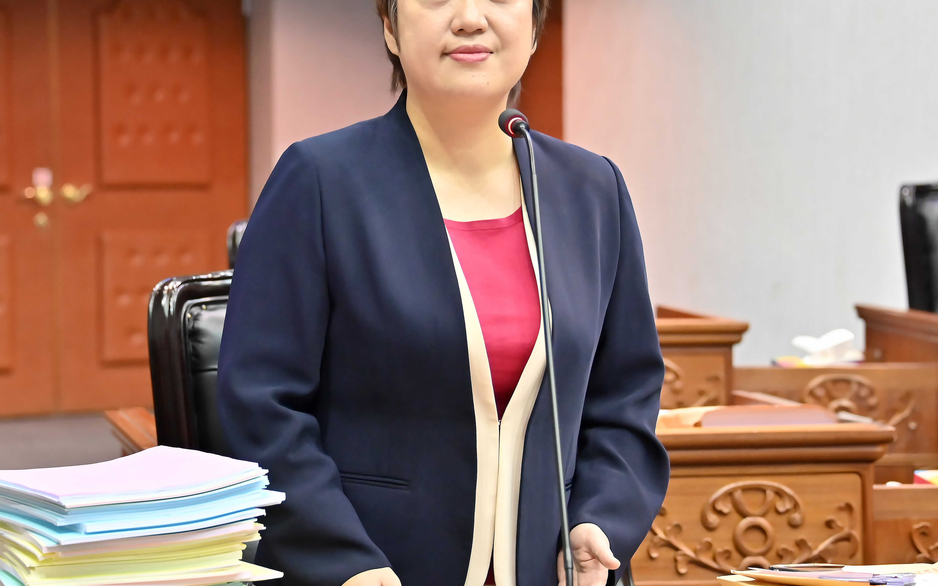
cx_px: 422
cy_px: 242
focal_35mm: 132
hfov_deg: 15.8
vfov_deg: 9.9
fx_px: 3374
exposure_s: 1/100
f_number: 5.3
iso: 2800
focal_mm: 90
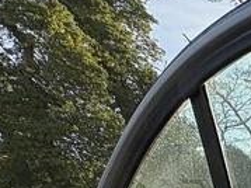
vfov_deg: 15.4
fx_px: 507
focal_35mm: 70
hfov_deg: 17.5
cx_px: 527
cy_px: 407
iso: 40
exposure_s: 1/379
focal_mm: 2.22
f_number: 2.2
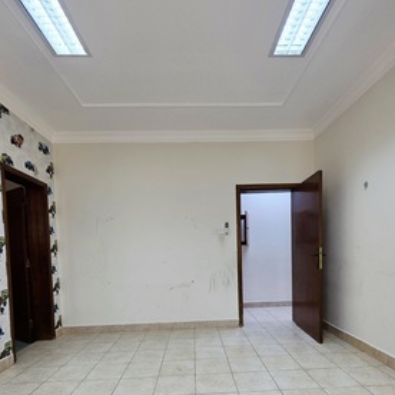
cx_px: 201
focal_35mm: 19
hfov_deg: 77.7
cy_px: 263
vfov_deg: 75.3
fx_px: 245
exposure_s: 1/101
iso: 64
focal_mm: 2.2
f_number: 1.9
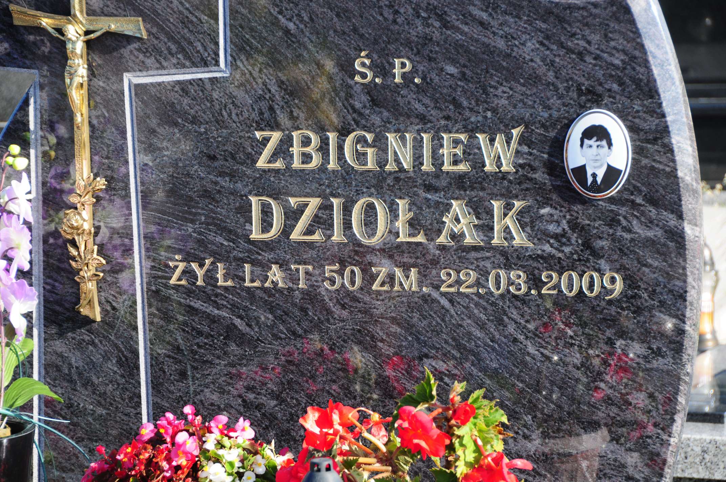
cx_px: 363
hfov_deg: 15.2
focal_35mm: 135
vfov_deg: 10.1
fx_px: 2719
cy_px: 241
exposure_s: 1/400
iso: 320
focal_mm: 90
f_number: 7.1
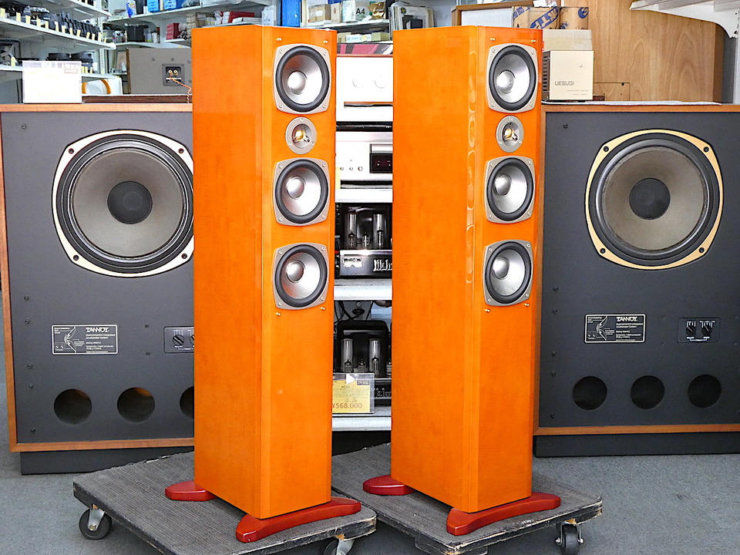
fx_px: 1069
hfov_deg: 38.2
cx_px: 370
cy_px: 278
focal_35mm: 50
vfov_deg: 29.1
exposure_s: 1/8
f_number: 6.3
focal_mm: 9
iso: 400
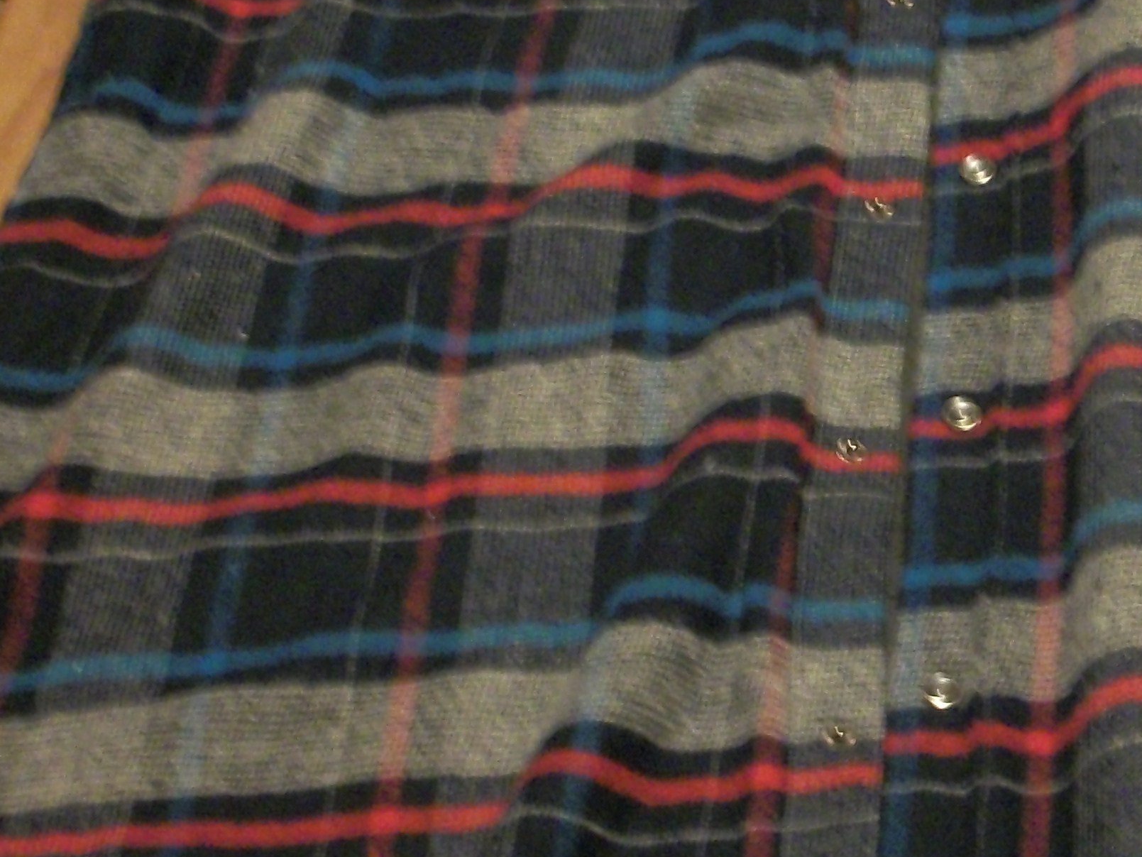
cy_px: 381
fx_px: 2870
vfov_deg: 17.0
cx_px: 1033
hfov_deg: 22.0
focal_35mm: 87
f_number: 3.1
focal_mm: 6.3
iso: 250
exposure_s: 1/8
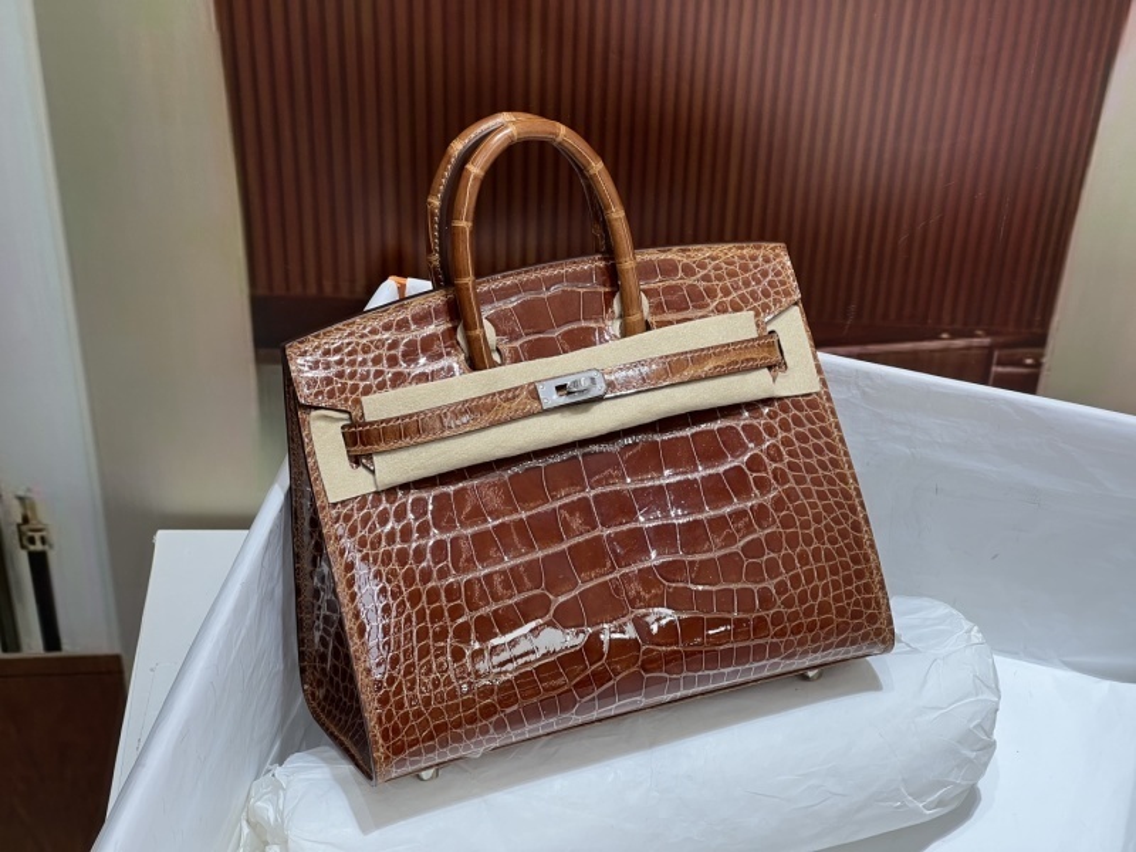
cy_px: 426
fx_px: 2527
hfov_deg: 25.3
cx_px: 568
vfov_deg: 19.1
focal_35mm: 77
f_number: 2.8
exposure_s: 1/122
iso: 80
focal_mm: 9
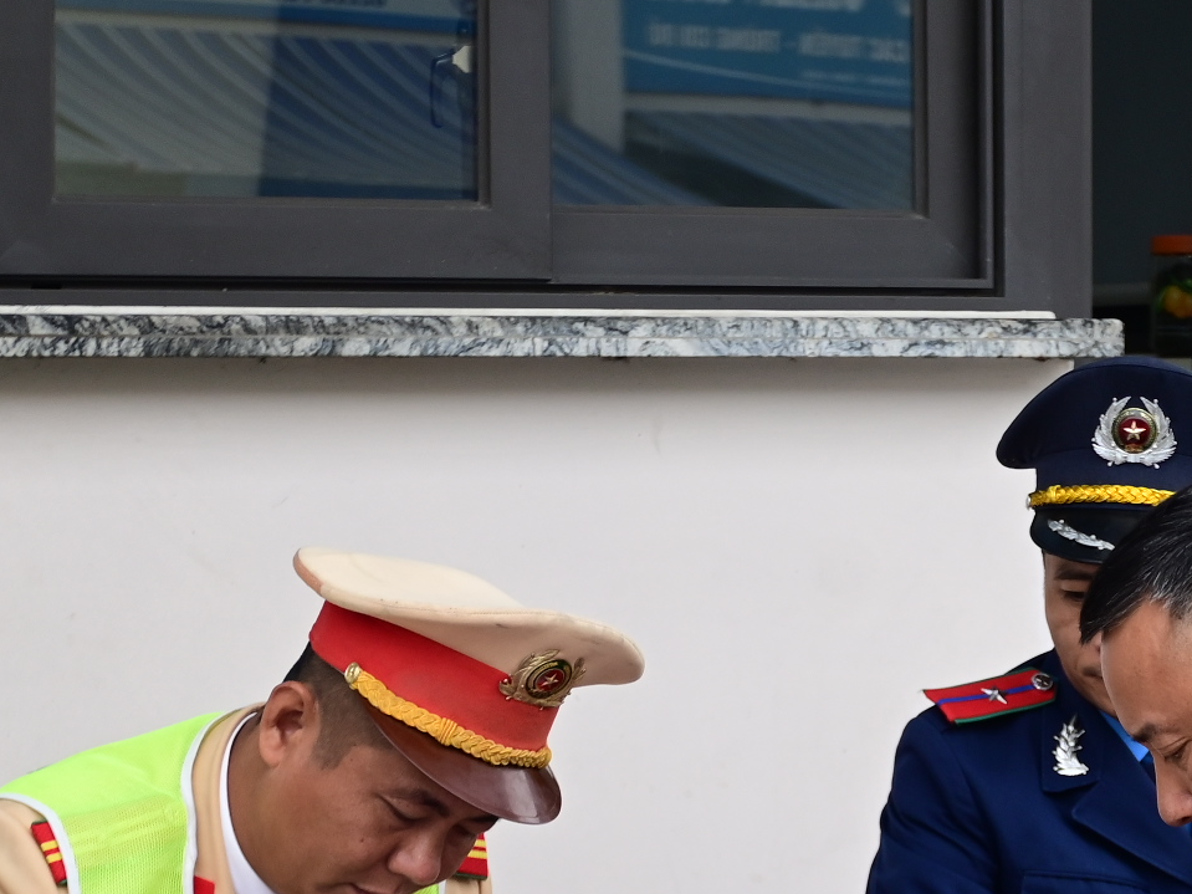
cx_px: 858
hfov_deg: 13.3
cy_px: 757
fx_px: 5096
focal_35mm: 148
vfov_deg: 10.0
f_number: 4.8
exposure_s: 1/200
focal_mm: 50
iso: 400
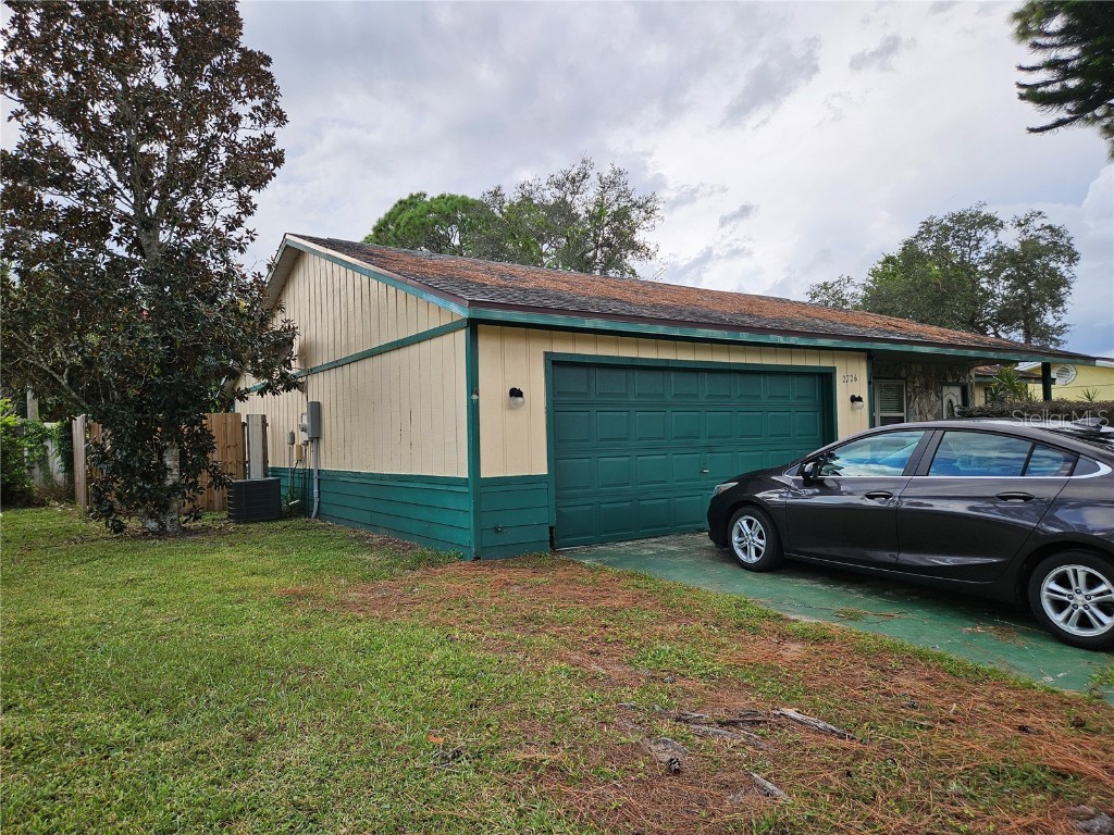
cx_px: 557
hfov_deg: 73.9
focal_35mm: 23
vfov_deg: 58.9
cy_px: 418
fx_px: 740
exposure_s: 1/531
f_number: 1.8
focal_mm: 5.4
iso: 25
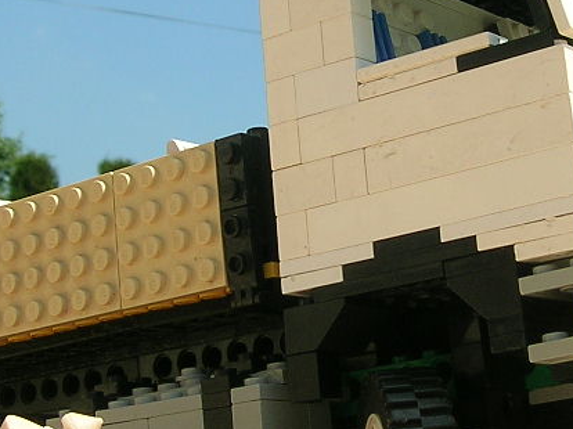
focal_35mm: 99
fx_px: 1638
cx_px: 347
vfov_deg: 14.9
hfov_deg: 19.8
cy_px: 159
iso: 50
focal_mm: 6.1
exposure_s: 1/507
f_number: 5
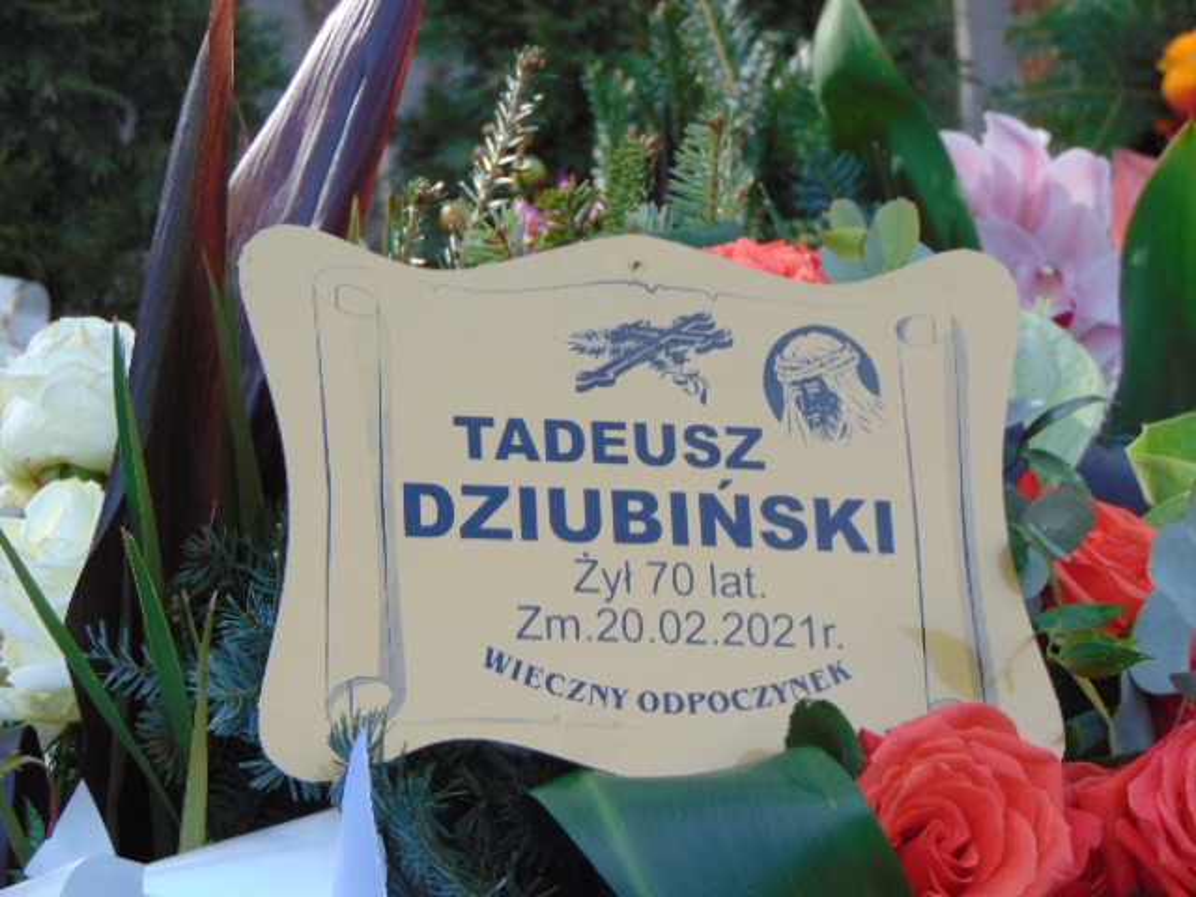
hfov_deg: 14.8
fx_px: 4595
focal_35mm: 133
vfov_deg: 11.1
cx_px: 598
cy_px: 448
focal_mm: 23.9
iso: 80
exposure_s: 1/320
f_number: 4
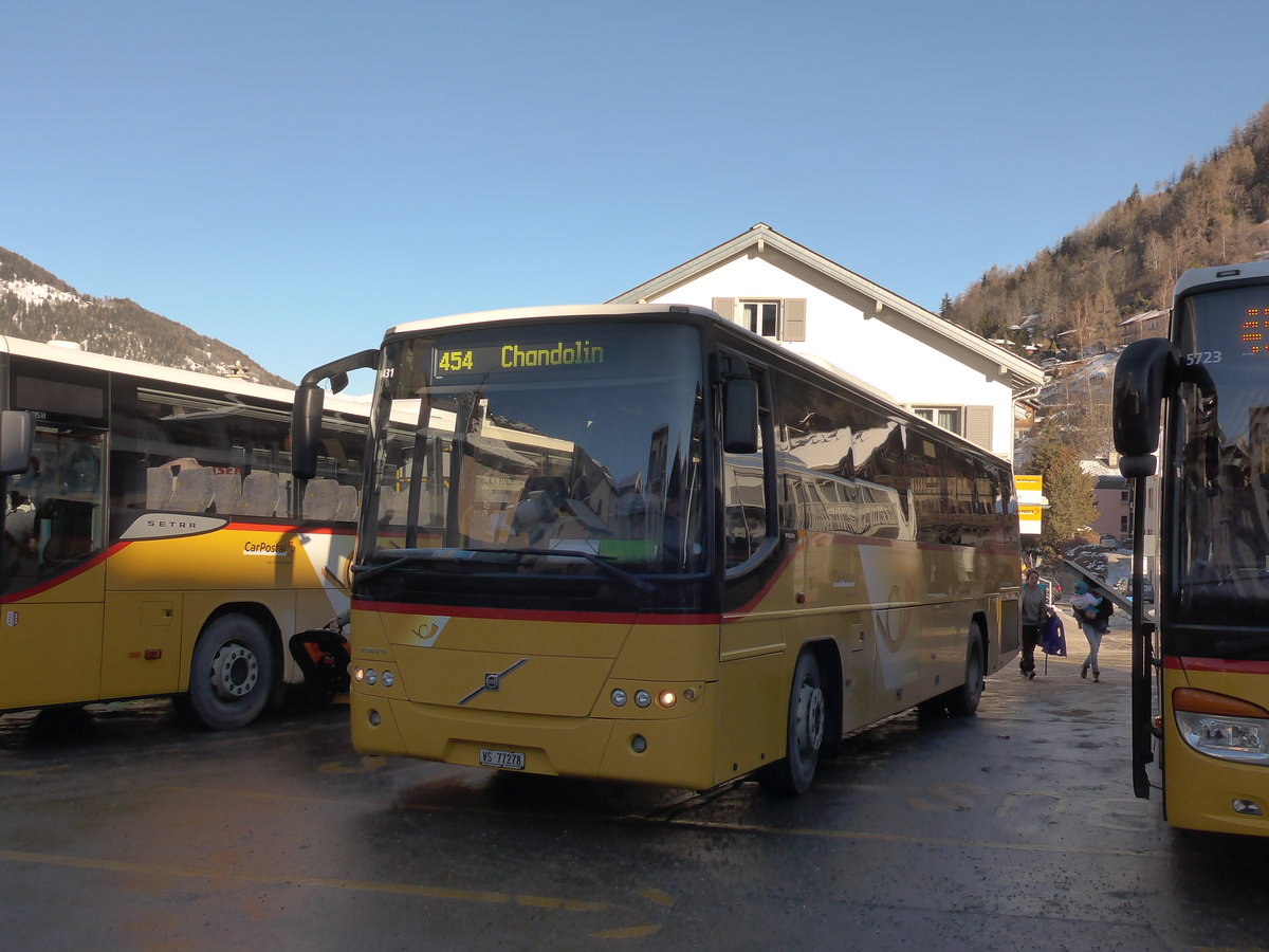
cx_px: 634
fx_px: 1246
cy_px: 476
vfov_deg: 41.8
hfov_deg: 54.0
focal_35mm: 34
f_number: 4
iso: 160
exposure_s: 1/640
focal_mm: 7
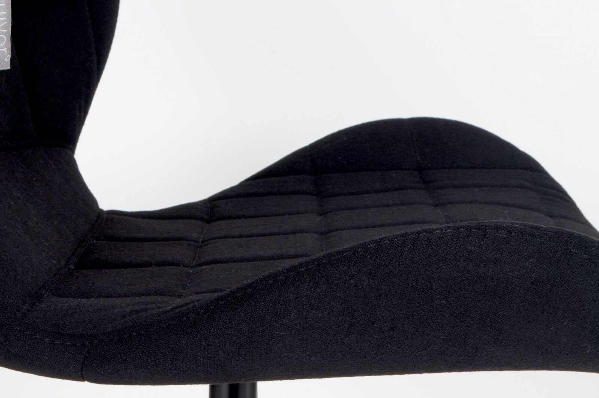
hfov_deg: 24.6
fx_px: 1371
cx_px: 300
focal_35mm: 82
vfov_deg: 16.5
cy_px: 199
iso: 200
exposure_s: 1/80
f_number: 22
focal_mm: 55
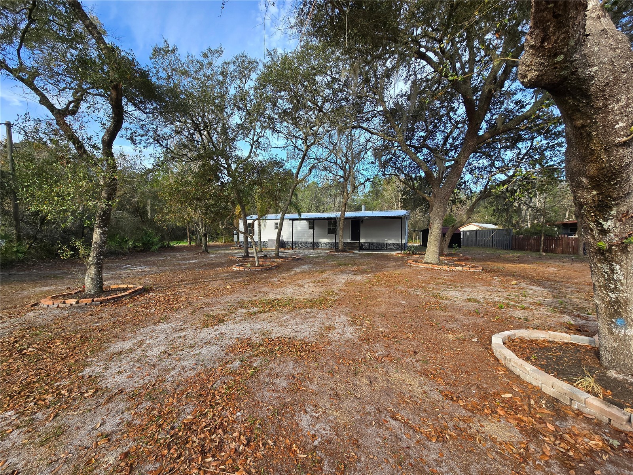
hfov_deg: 106.2
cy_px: 238
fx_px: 238
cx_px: 316
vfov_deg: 89.9
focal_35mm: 13
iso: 50
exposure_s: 1/461
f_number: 2.2
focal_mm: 2.2
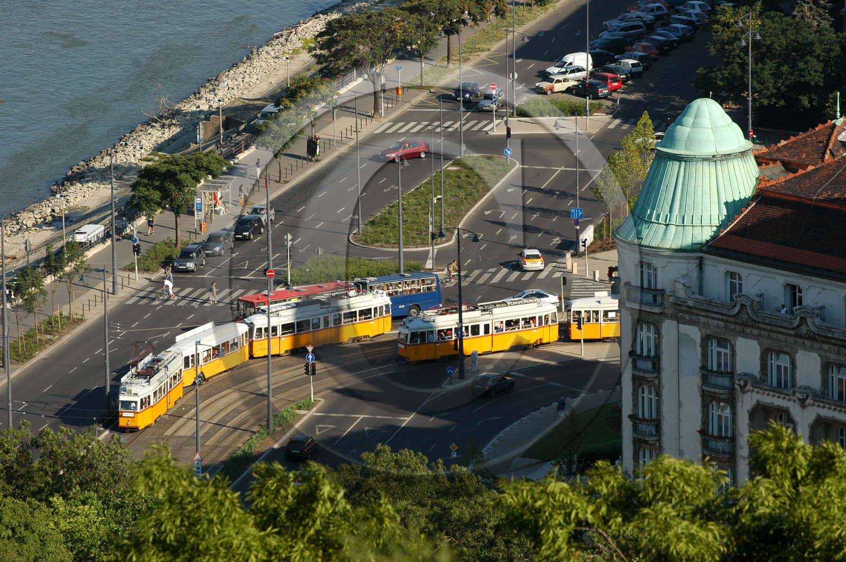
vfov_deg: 4.6
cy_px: 281
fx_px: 7042
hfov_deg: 6.9
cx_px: 423
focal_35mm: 300
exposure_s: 1/500
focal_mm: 200
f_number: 7.1
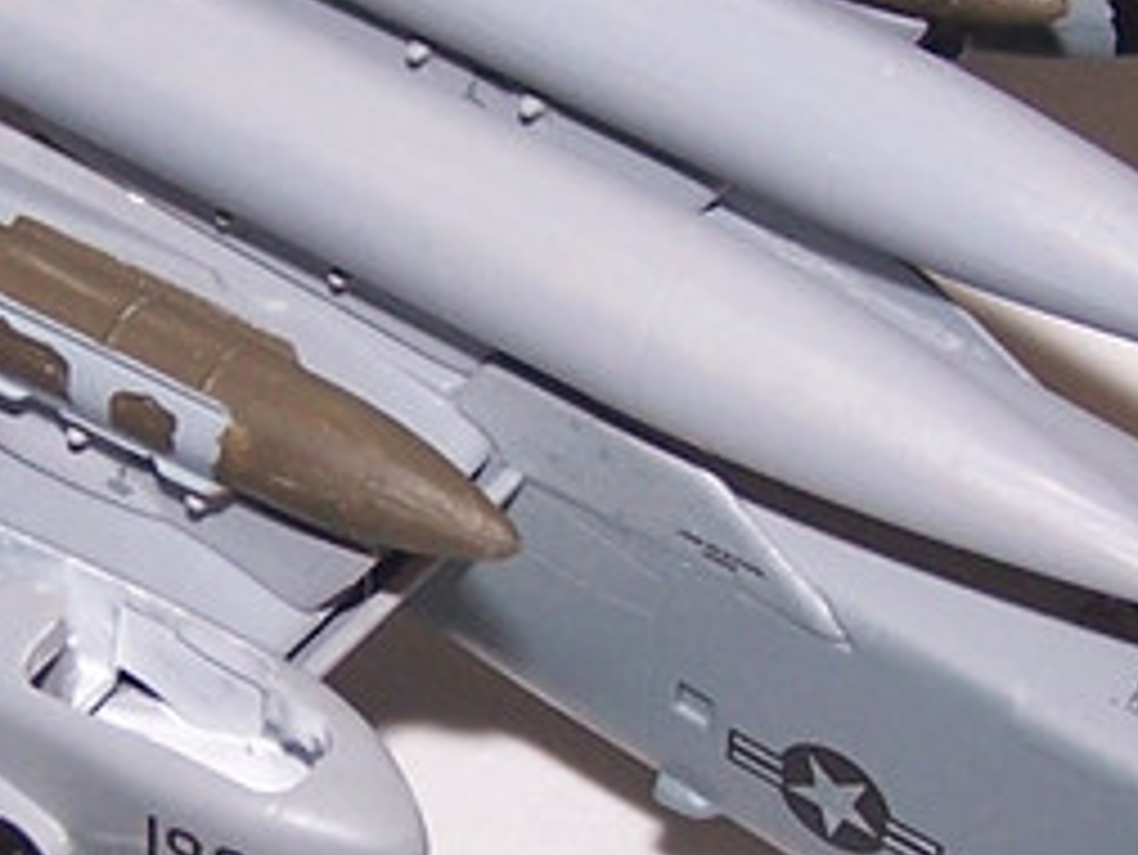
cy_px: 616
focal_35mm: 160
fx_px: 5262
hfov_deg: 12.3
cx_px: 349
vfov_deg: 9.3
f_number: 2.8
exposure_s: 1/60
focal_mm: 6.3
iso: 80
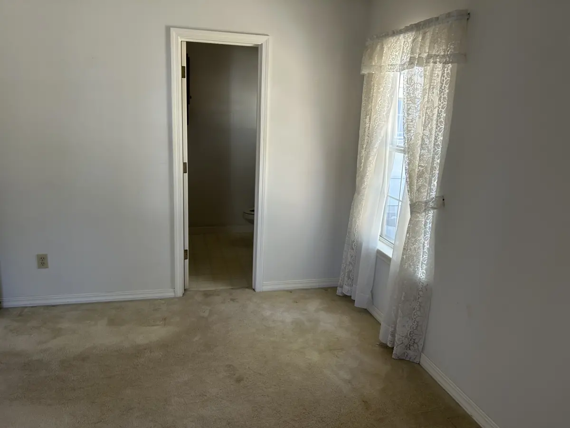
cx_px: 285
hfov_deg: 67.3
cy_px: 214
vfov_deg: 53.1
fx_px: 428
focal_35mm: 26
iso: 80
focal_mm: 5.7
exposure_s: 1/60
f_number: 1.5
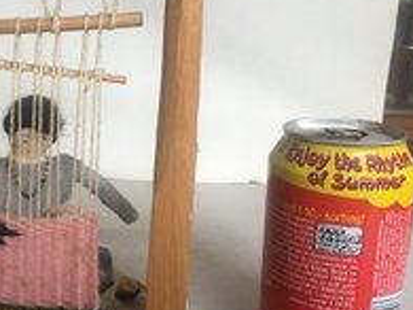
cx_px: 107
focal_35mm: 51
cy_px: 139
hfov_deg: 36.7
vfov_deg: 28.5
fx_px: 608
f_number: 2.2
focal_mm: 4.15
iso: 64
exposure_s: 1/30
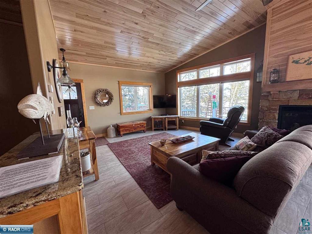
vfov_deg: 85.7
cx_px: 156
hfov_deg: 102.1
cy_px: 117
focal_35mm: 14
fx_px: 126
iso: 100
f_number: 2.2
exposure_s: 1/63
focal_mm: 2.22
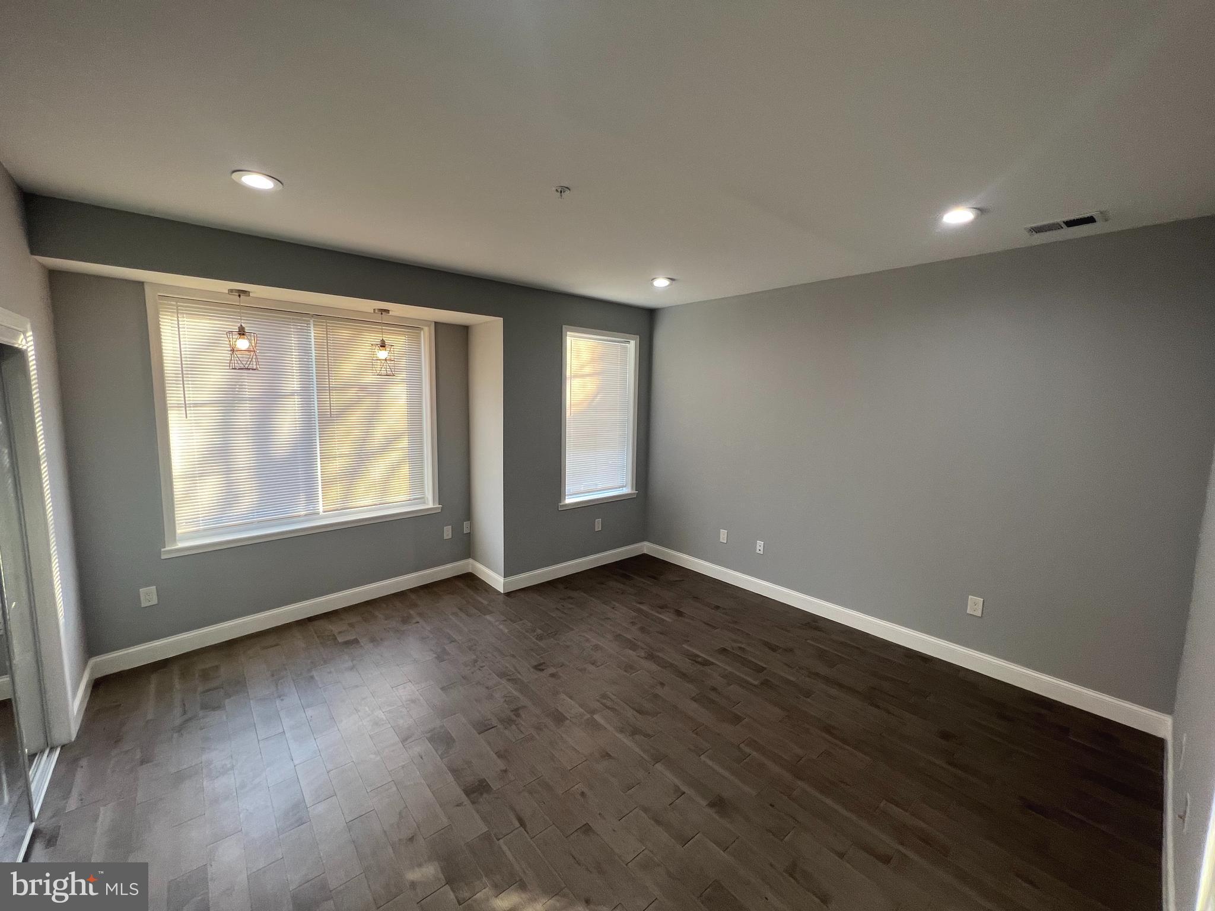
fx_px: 456
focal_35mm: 13
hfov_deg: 106.2
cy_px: 456
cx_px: 608
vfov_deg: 89.9
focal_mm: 1.57
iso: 80
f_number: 1.8
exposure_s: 1/120
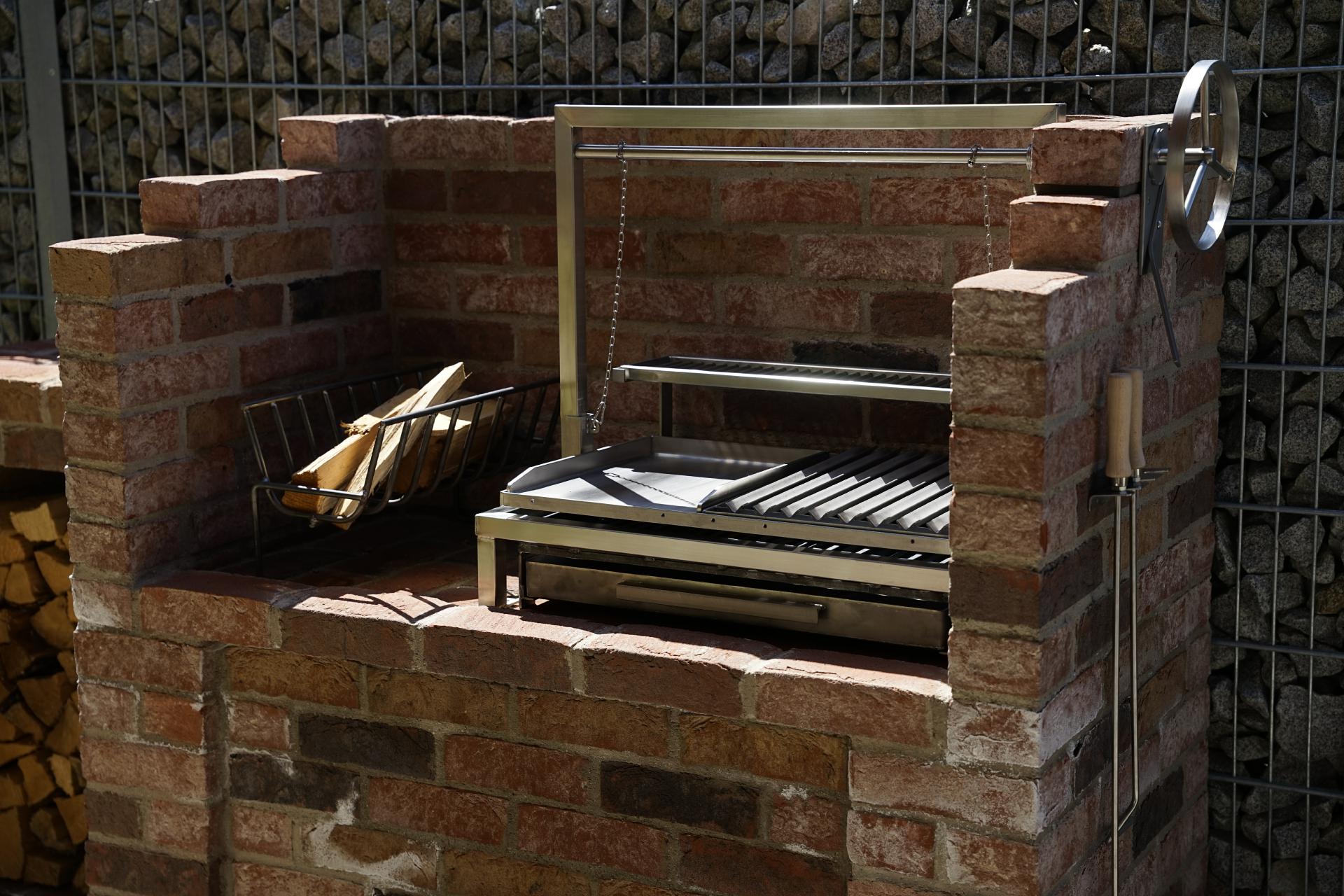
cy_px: 448
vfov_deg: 23.9
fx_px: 2117
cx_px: 672
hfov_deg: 35.2
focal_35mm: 57
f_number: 3.5
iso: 100
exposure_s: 1/640
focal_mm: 56.7
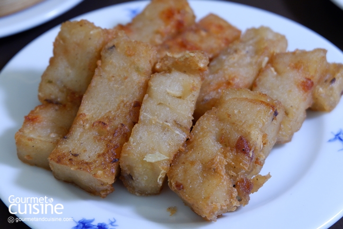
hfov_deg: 28.1
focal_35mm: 72
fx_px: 686
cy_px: 114
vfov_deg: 18.9
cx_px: 172
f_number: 5.6
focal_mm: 48.4
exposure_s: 1/42
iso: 800
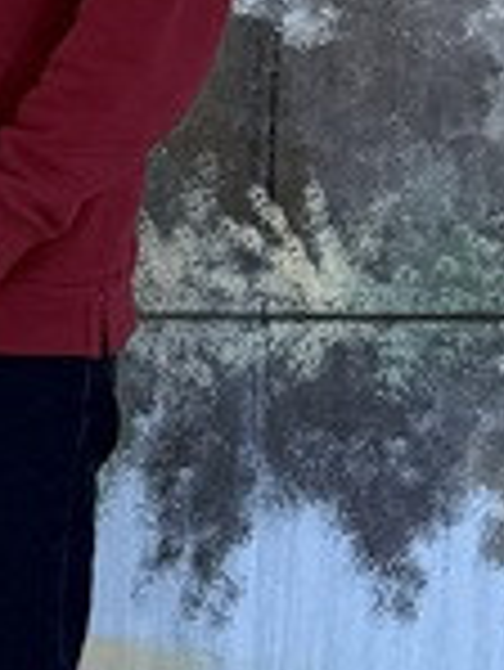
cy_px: 130
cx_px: -837
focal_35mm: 165
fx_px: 3199
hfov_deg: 8.1
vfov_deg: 11.9
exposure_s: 1/683
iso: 80
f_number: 1.78
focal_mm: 6.76
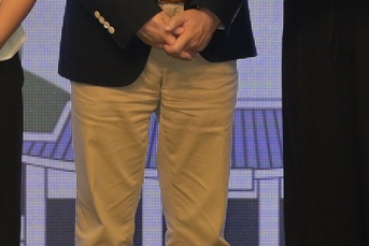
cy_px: -133
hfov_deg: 6.8
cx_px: 157
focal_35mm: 303
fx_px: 3107
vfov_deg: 4.5
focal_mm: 52
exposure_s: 1/200
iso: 640
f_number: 5.6
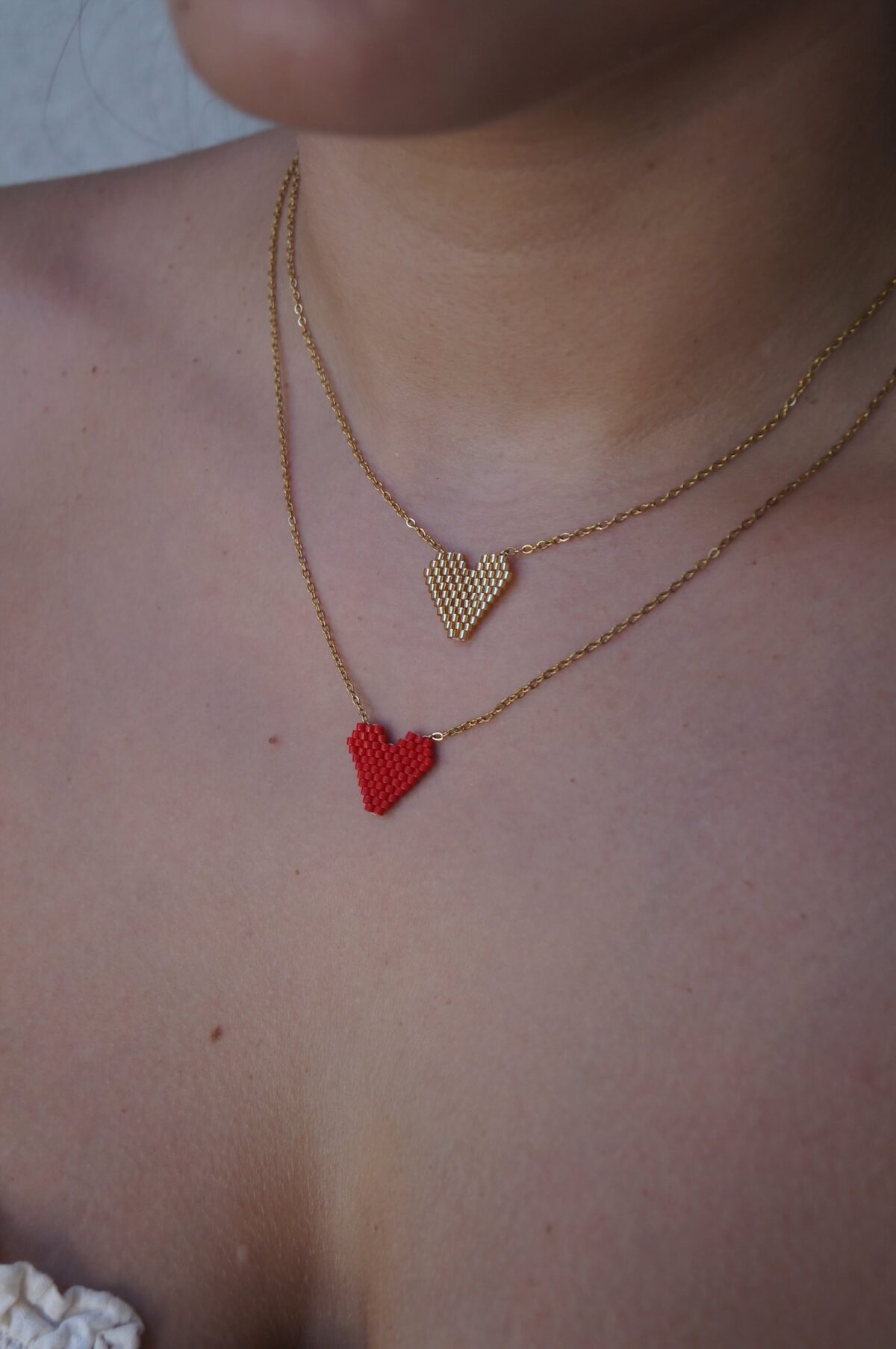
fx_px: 2507
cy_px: 674
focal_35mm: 67
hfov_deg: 20.3
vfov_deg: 30.1
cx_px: 448
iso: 320
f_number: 5.6
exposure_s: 1/160
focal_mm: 45
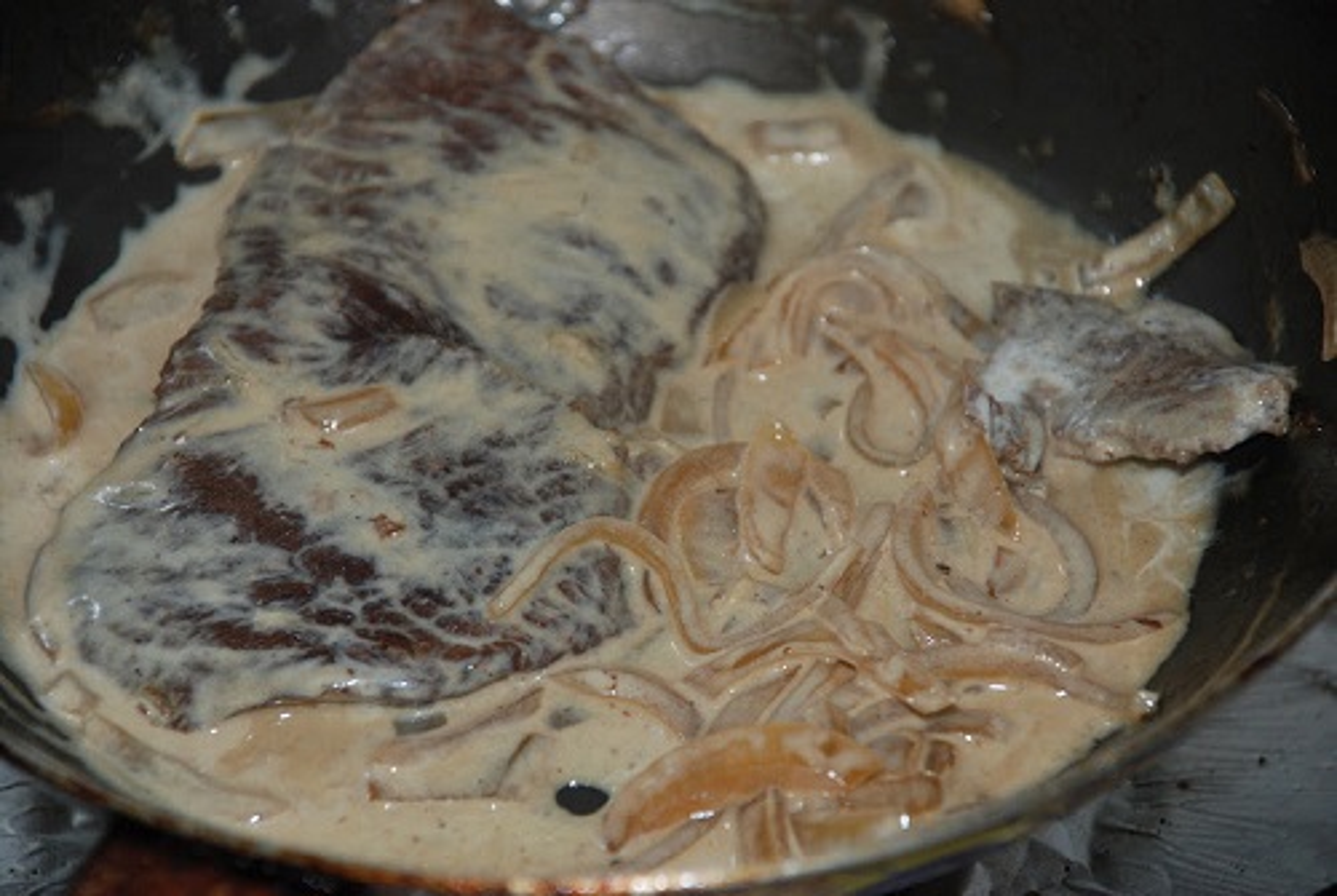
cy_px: 448
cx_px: 668
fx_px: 7532
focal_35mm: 202
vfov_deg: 6.8
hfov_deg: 10.1
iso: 200
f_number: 5.6
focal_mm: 135
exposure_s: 1/60
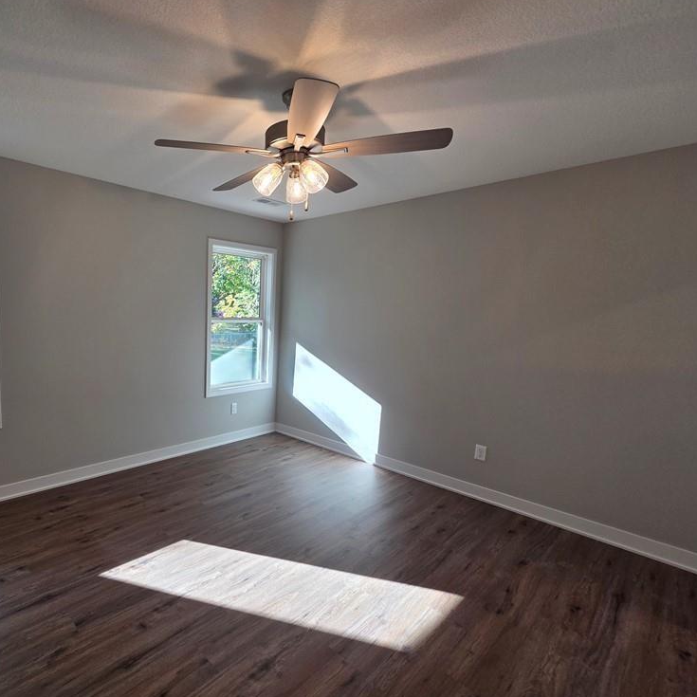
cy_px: 353
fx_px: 364
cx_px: 223
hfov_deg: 83.9
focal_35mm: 16
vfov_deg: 87.4
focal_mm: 2.2
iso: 80
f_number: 2.2
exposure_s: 1/120
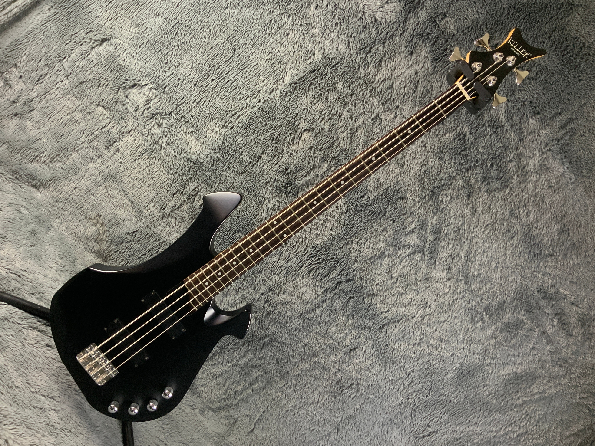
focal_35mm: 29
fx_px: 498
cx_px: 298
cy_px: 223
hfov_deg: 61.7
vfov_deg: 48.2
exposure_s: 1/60
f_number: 1.8
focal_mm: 3
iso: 200
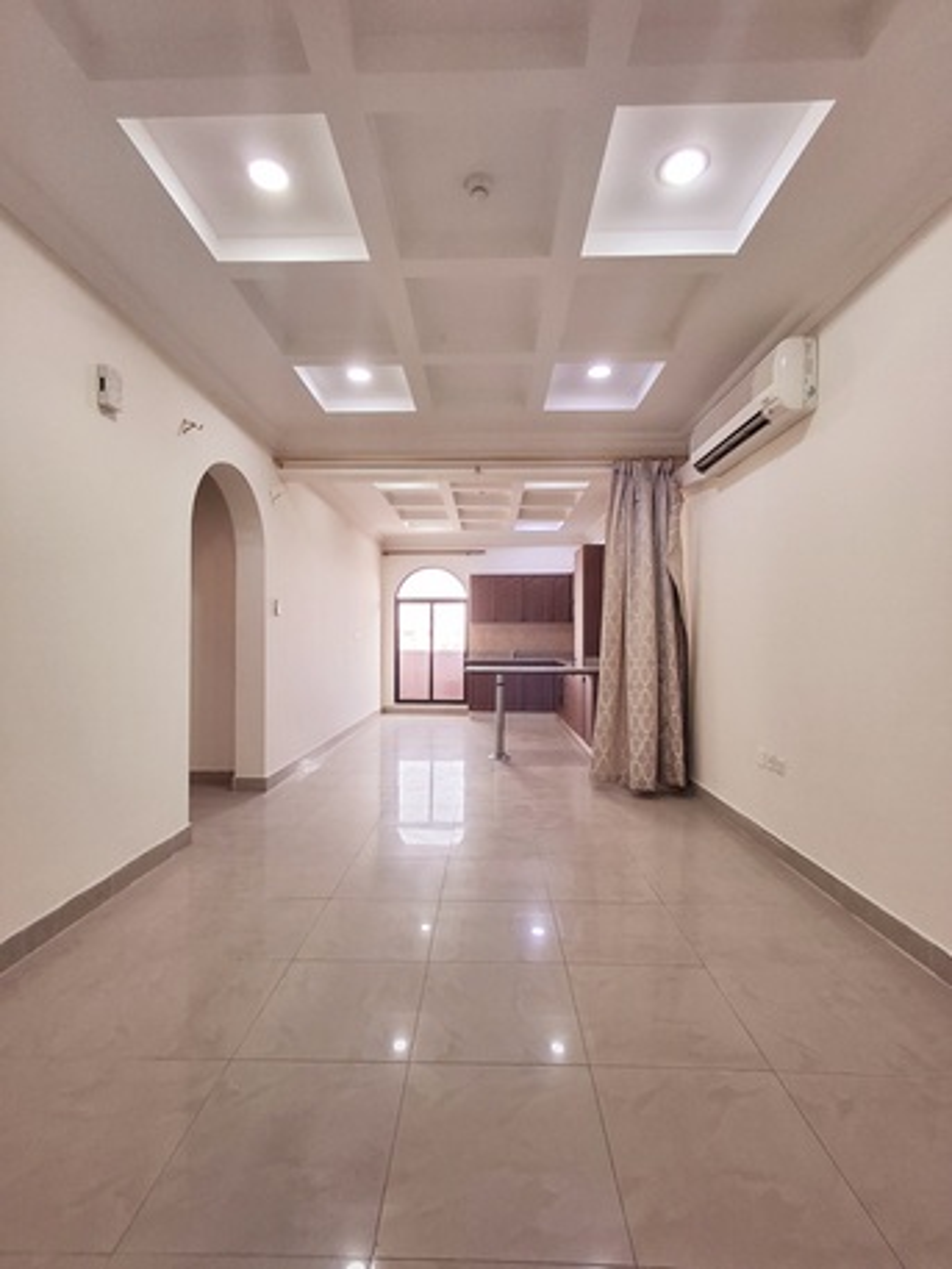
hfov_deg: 78.1
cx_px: 476
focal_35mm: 16
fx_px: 586
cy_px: 634
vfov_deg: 94.5
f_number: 2.2
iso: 125
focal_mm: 1.64
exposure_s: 1/50
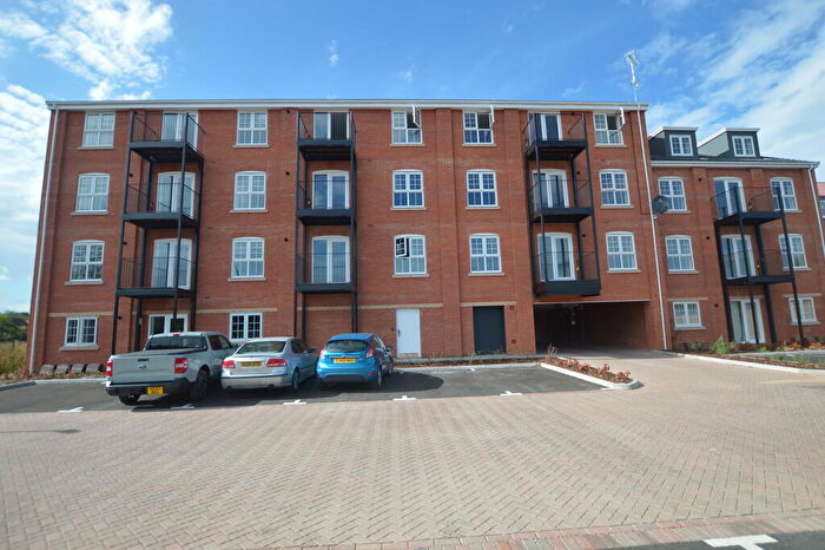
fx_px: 378
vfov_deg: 72.0
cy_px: 275
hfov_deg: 95.0
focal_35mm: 16
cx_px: 412
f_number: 3.5
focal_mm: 11
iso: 100
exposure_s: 1/800
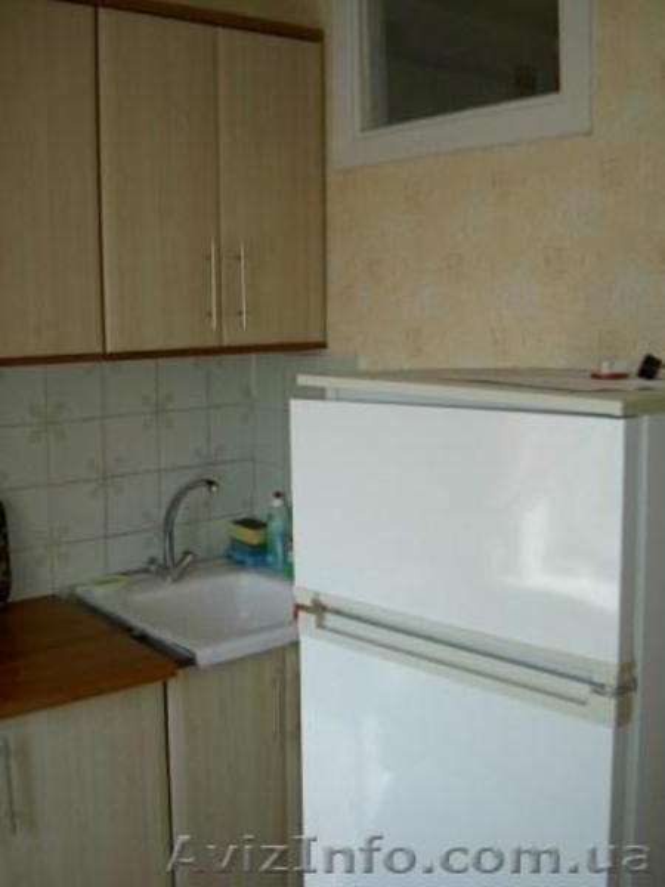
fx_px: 999
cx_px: 332
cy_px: 444
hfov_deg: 36.8
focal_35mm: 39
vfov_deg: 47.9
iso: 100
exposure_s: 1/145
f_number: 2.8
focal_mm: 8
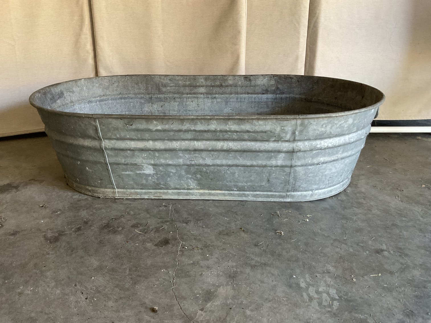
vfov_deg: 48.2
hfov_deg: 61.7
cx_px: 216
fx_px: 361
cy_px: 162
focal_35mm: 29
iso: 200
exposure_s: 1/60
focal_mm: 3
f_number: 1.8
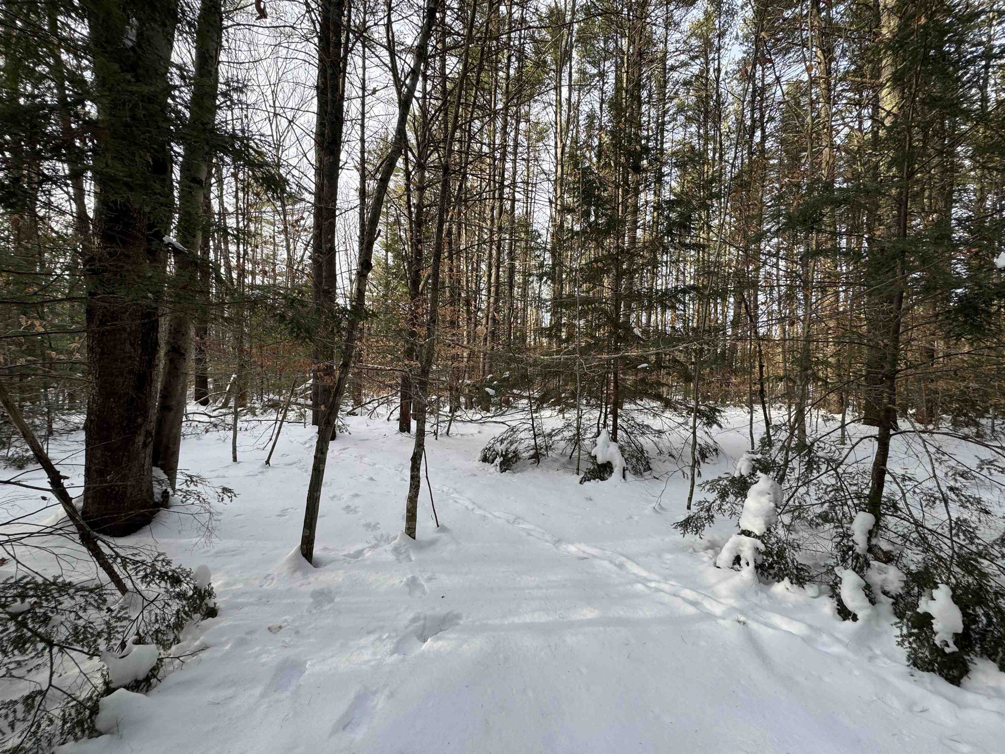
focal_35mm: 14
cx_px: 502
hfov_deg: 102.1
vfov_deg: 85.7
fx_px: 406
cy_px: 377
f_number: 2.2
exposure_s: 1/202
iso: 40
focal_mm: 2.22
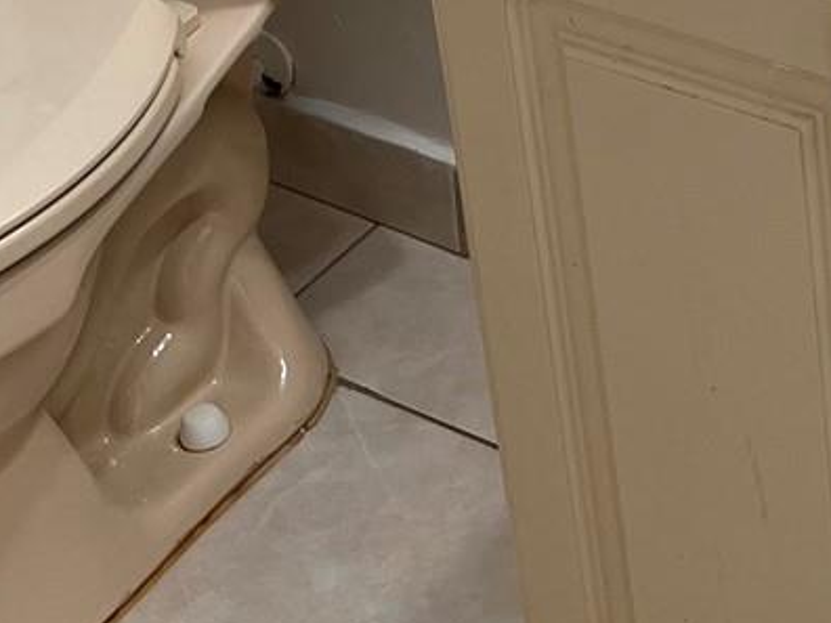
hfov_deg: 18.6
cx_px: 651
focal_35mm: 105
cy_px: -321
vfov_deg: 13.3
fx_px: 2521
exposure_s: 1/120
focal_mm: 5.1
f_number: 1.6
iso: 64
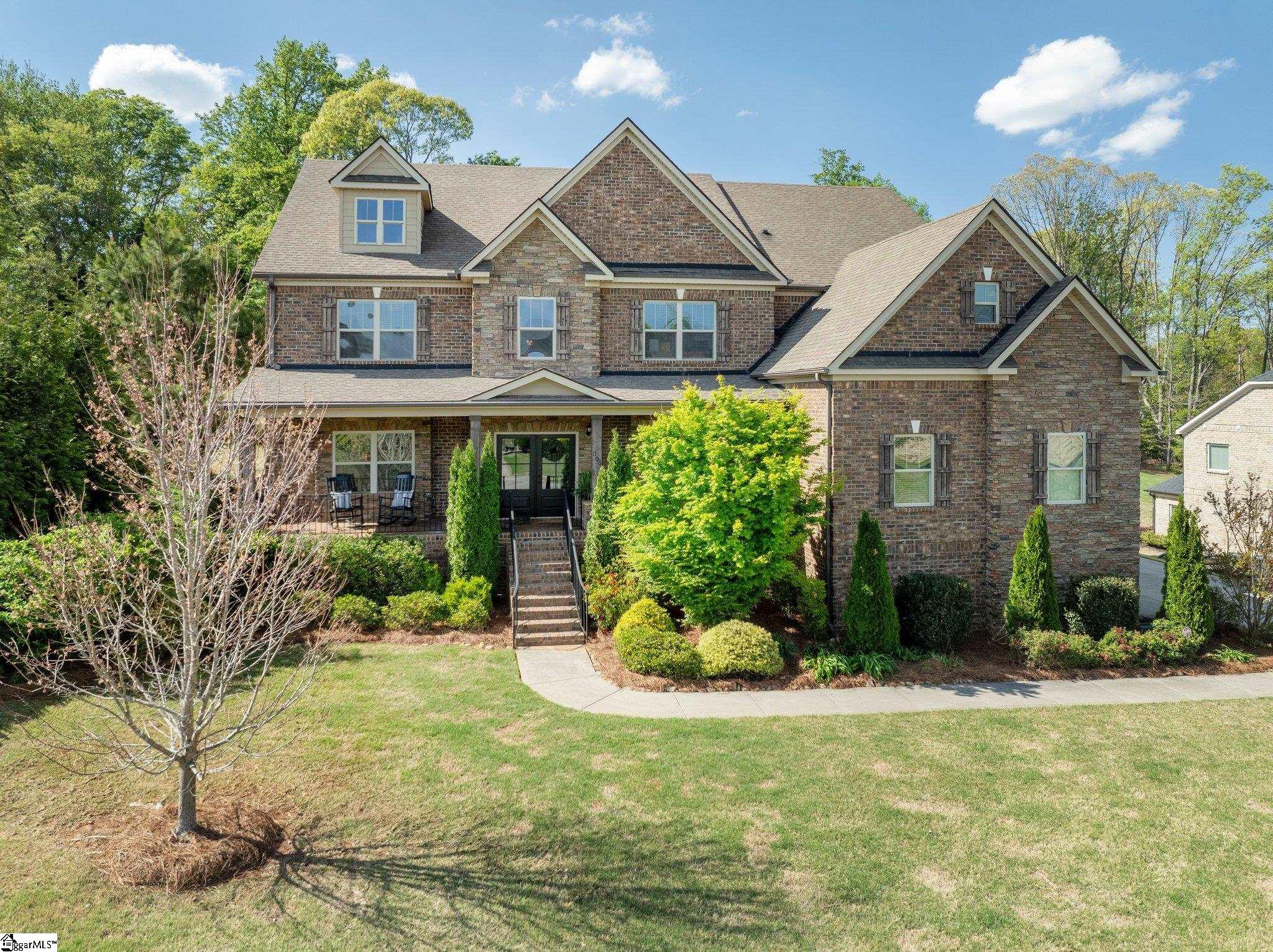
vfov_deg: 56.8
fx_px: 882
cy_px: 476
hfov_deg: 71.6
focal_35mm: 24
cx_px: 636
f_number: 4.5
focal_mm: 12.29
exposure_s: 1/60
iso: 100
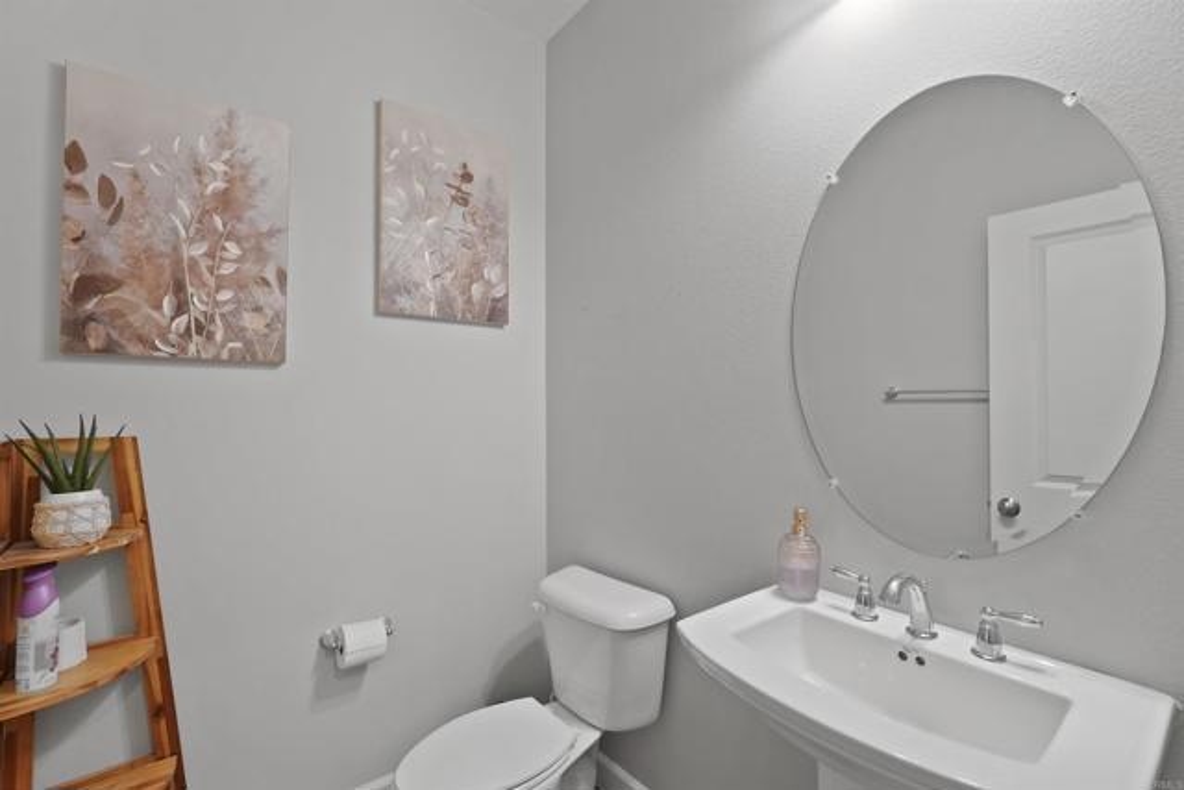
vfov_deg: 73.8
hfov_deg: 96.7
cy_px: 395
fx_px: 526
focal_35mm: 16
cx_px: 592
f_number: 4.5
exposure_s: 1/15
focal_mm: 16
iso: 2000
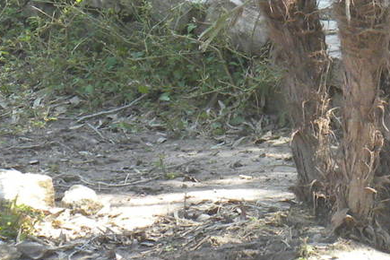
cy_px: 65
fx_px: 4929
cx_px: 490
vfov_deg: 3.0
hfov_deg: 4.5
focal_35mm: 455
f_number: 5.1
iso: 164
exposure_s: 1/59.2
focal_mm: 21
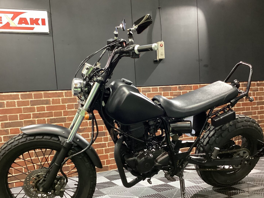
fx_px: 313
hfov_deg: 45.8
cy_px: 125
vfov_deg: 34.9
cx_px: 126
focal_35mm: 41
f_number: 2.4
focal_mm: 3.3
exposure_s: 1/30
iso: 500
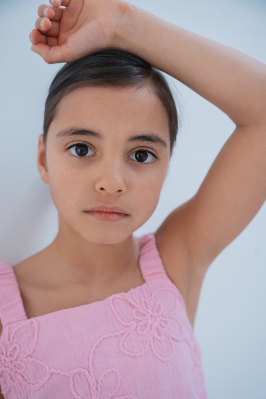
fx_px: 440
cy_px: 200
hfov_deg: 33.6
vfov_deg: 48.8
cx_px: 133
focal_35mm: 40
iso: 125
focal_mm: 39.7
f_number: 4
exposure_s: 1/320
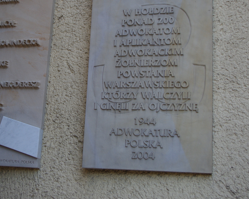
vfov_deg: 23.1
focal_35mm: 66
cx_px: 68
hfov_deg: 28.4
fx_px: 486
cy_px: 74
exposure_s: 1/100
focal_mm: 30.63
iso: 400
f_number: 4
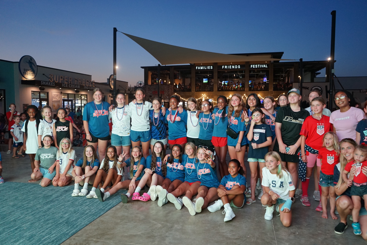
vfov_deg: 46.4
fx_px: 285
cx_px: 184
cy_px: 122
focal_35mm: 28
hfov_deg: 65.5
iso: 1600
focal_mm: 28
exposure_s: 1/160
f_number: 3.5
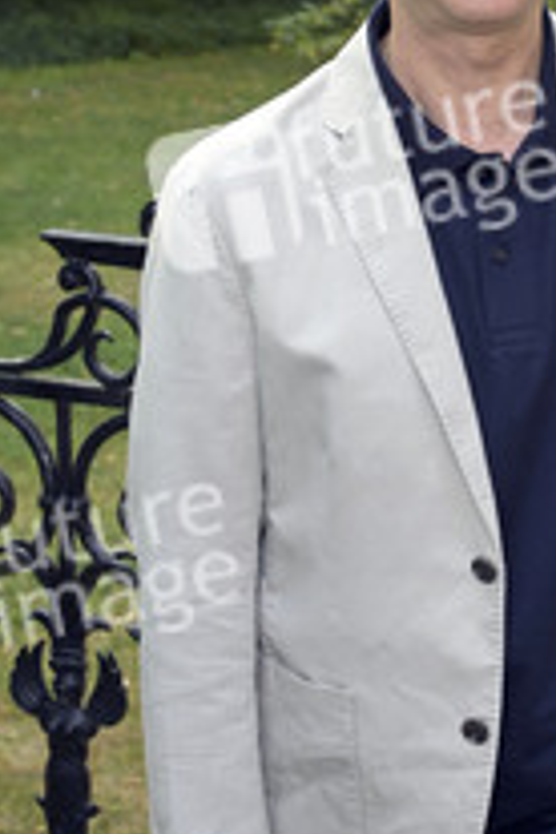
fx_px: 1969
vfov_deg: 23.9
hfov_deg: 15.9
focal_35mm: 85
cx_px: 471
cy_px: 379
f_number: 5.6
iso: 500
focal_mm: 44
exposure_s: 1/100
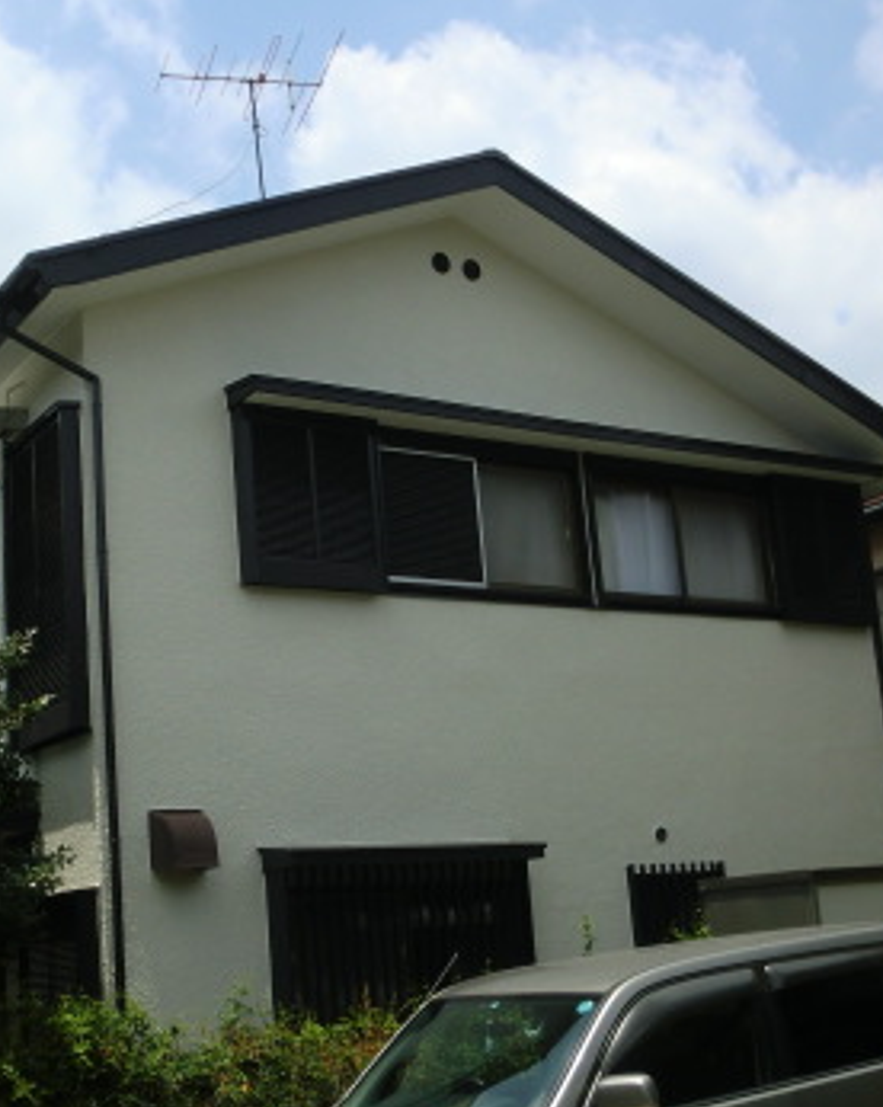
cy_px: 608
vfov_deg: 39.5
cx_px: 317
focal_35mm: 47
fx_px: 1538
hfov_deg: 31.8
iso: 64
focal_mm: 4.65
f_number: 7.8
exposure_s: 1/200
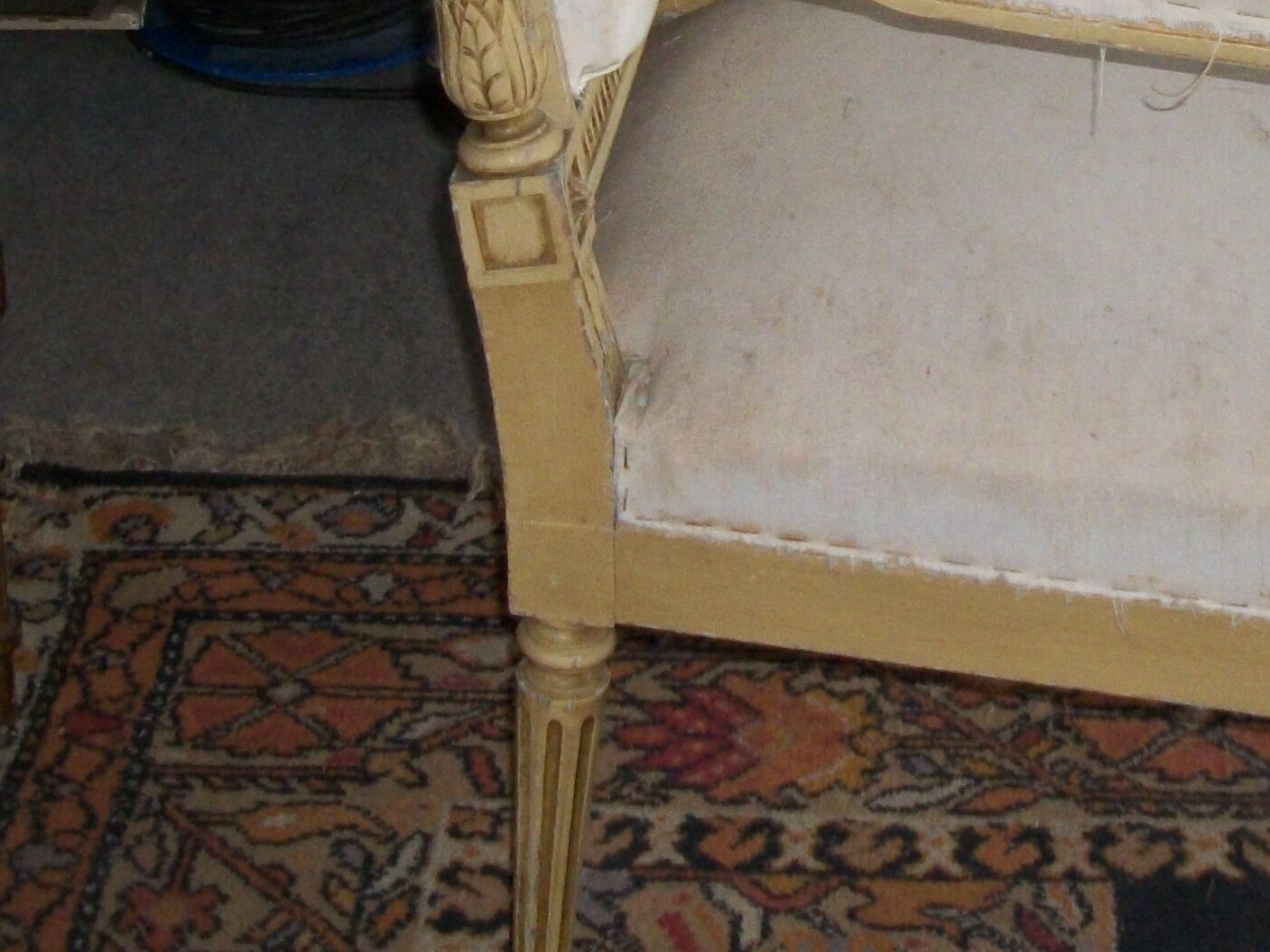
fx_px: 3338
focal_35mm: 91
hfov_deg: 21.2
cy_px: 108
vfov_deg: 16.0
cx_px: 1070
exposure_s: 1/60
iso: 160
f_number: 2.9
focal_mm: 5.7
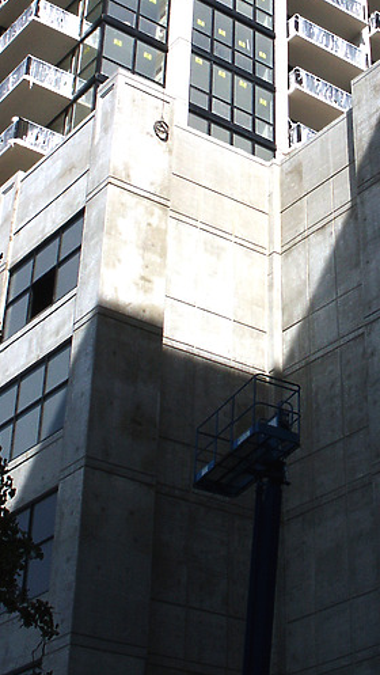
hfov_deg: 17.4
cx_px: 284
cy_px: 94
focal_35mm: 69
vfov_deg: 29.5
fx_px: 1235
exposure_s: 1/350
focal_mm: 7.18
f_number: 6.7
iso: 64
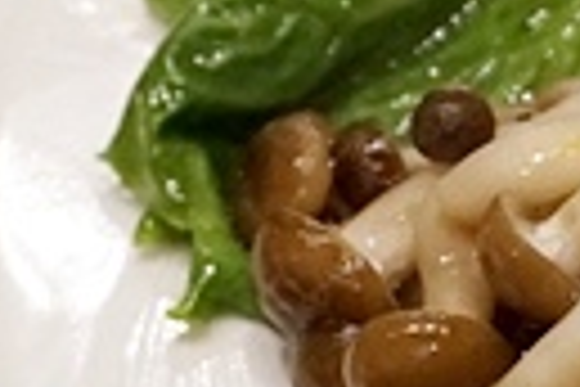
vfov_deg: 7.1
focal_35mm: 194
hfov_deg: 9.9
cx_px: 1138
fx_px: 3132
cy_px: 277
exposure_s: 1/60
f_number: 5
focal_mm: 27
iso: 1600
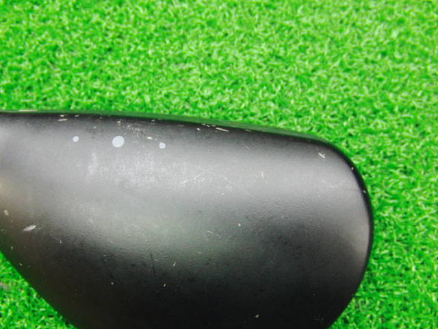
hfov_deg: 50.1
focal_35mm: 37
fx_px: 468
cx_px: 219
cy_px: 164
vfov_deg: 38.7
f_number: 3.6
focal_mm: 6.42
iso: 400
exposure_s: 1/15
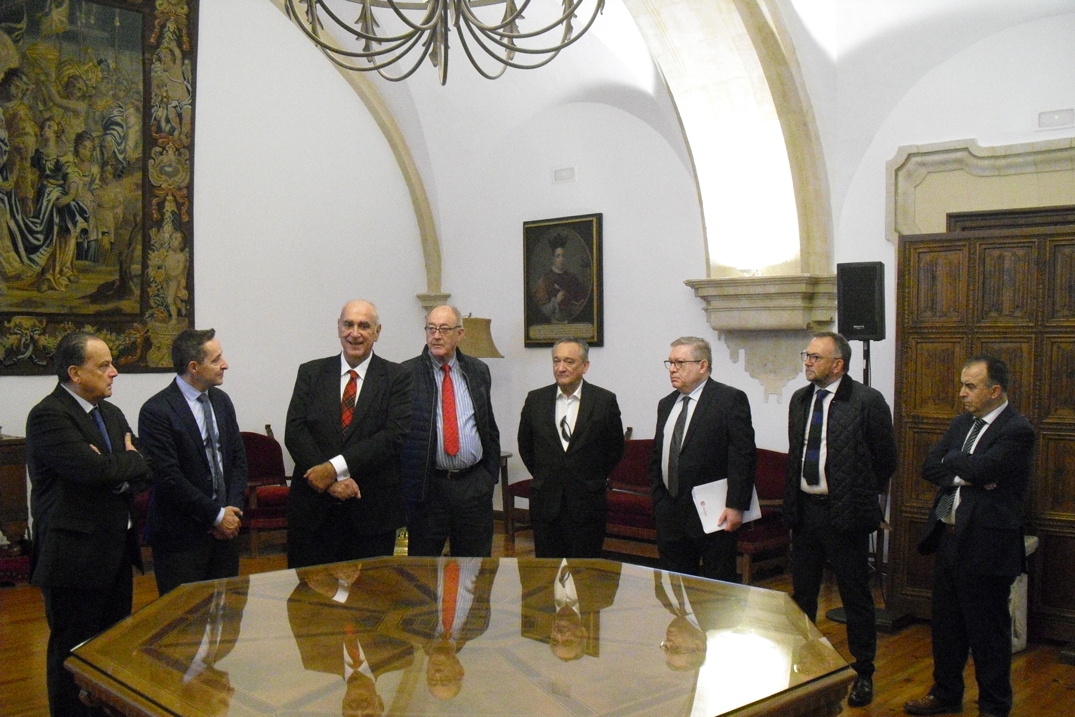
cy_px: 407
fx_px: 1135
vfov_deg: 35.0
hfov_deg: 50.7
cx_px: 539
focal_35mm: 38
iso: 800
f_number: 3.1
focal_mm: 6.3
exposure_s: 1/25
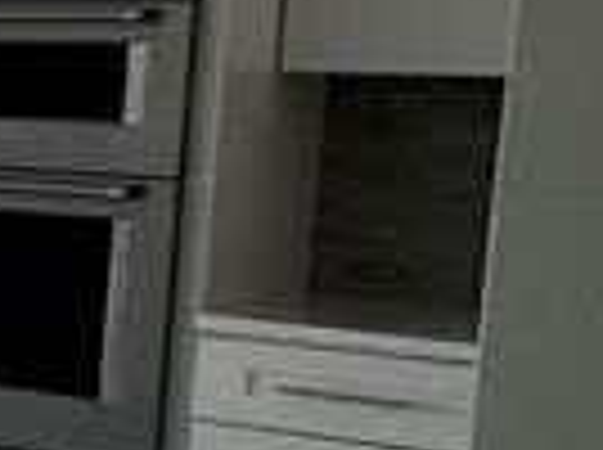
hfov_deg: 9.2
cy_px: 180
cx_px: -1584
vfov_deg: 13.8
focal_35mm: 107
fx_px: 1861
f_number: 2.2
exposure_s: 1/143
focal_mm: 2.22
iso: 40
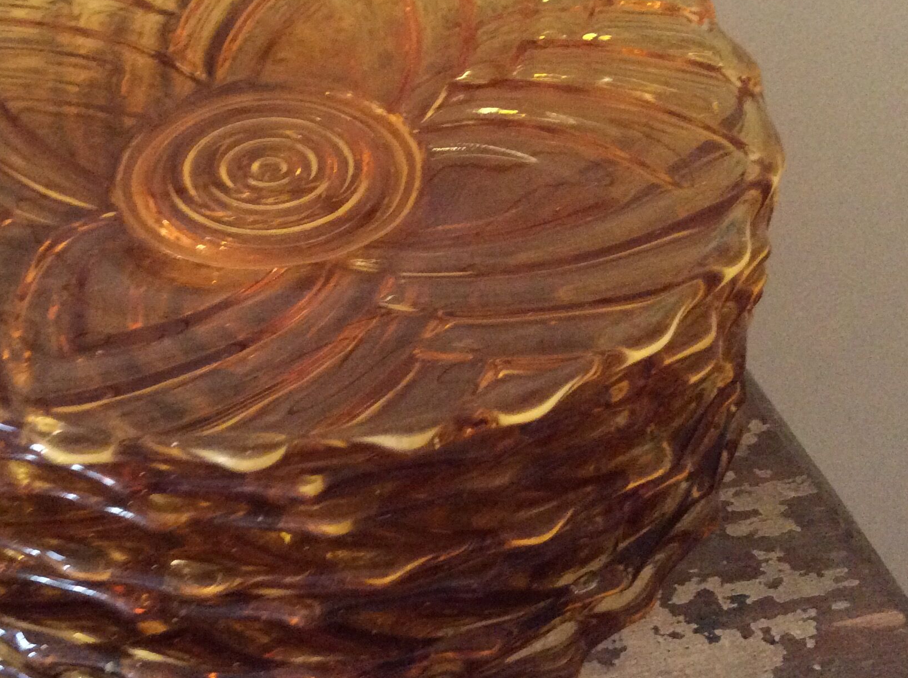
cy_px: 273
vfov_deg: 28.4
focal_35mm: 51
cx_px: 311
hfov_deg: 37.2
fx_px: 1336
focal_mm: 3.3
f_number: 2.4
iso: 320
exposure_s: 1/17
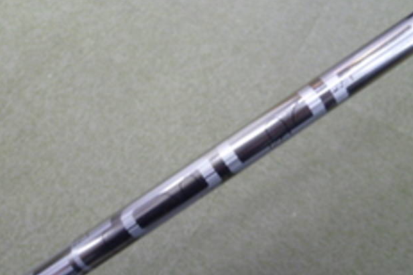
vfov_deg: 47.9
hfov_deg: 67.4
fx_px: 310
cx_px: 213
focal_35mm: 27
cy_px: 147
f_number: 2.8
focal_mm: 4.5
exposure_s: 1/25
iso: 400
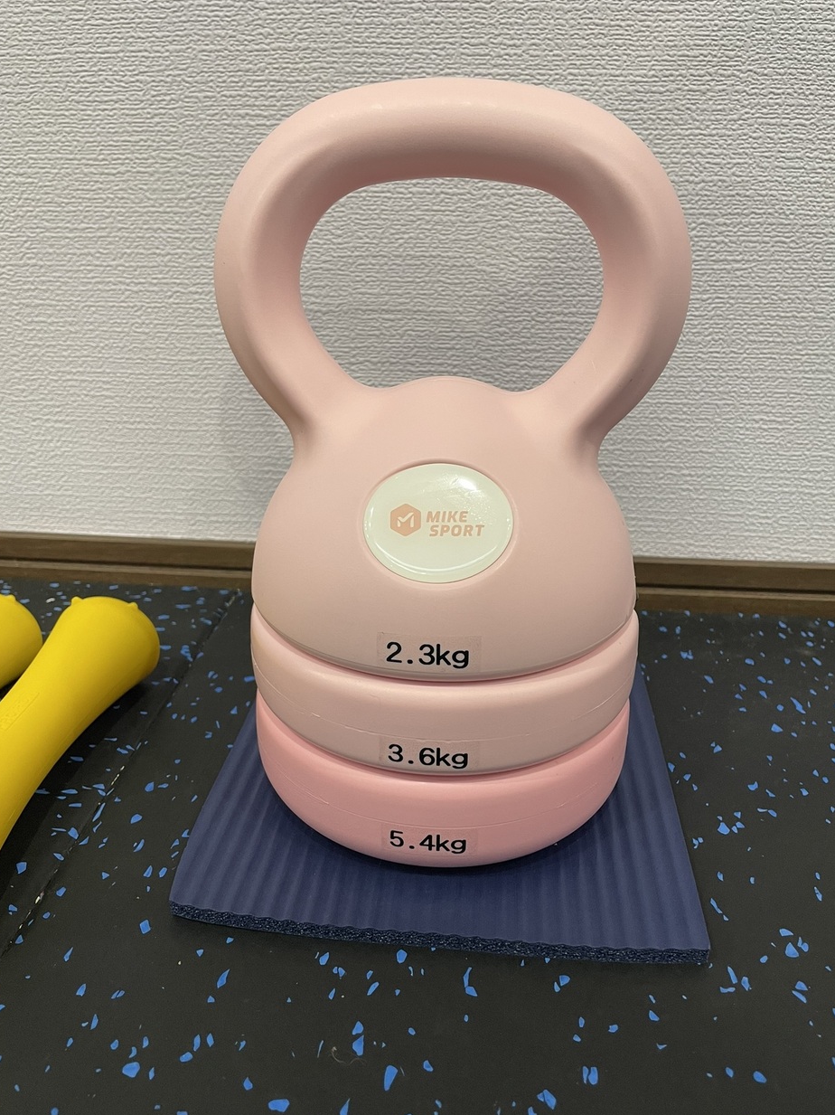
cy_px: 548
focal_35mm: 27
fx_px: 869
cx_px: 420
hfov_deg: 51.3
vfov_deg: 65.3
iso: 125
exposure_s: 1/60
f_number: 1.6
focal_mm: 4.2
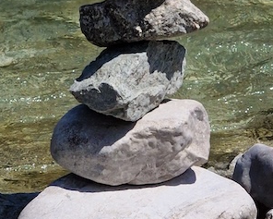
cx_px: 136
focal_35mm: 91
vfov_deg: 16.8
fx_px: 735
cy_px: 47
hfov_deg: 21.0
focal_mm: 7.9
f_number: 2.4
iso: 50
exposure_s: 1/5128
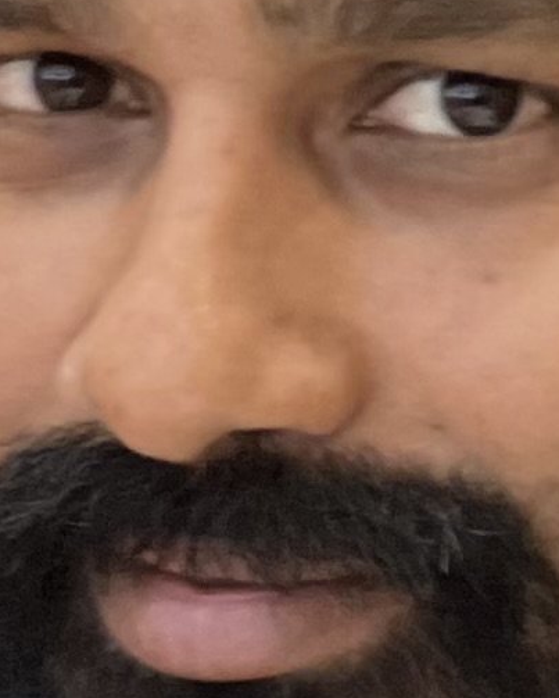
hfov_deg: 2.6
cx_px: 319
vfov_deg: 3.2
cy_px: 1601
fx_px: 12438
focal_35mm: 602
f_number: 2.8
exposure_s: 1/20
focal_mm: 9
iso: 320
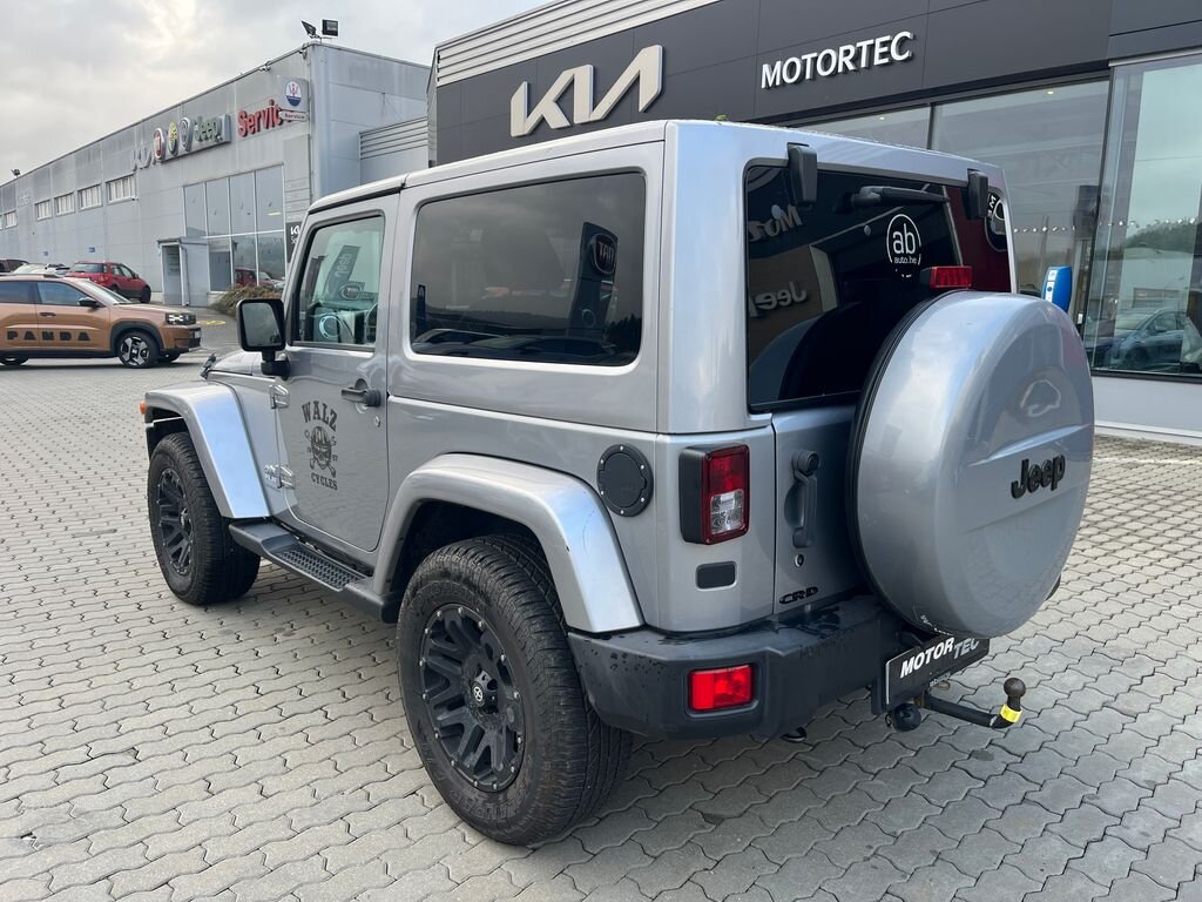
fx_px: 903
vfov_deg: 53.1
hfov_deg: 67.3
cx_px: 601
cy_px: 451
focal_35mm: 26
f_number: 1.6
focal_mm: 5.1
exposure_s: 1/159
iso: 40
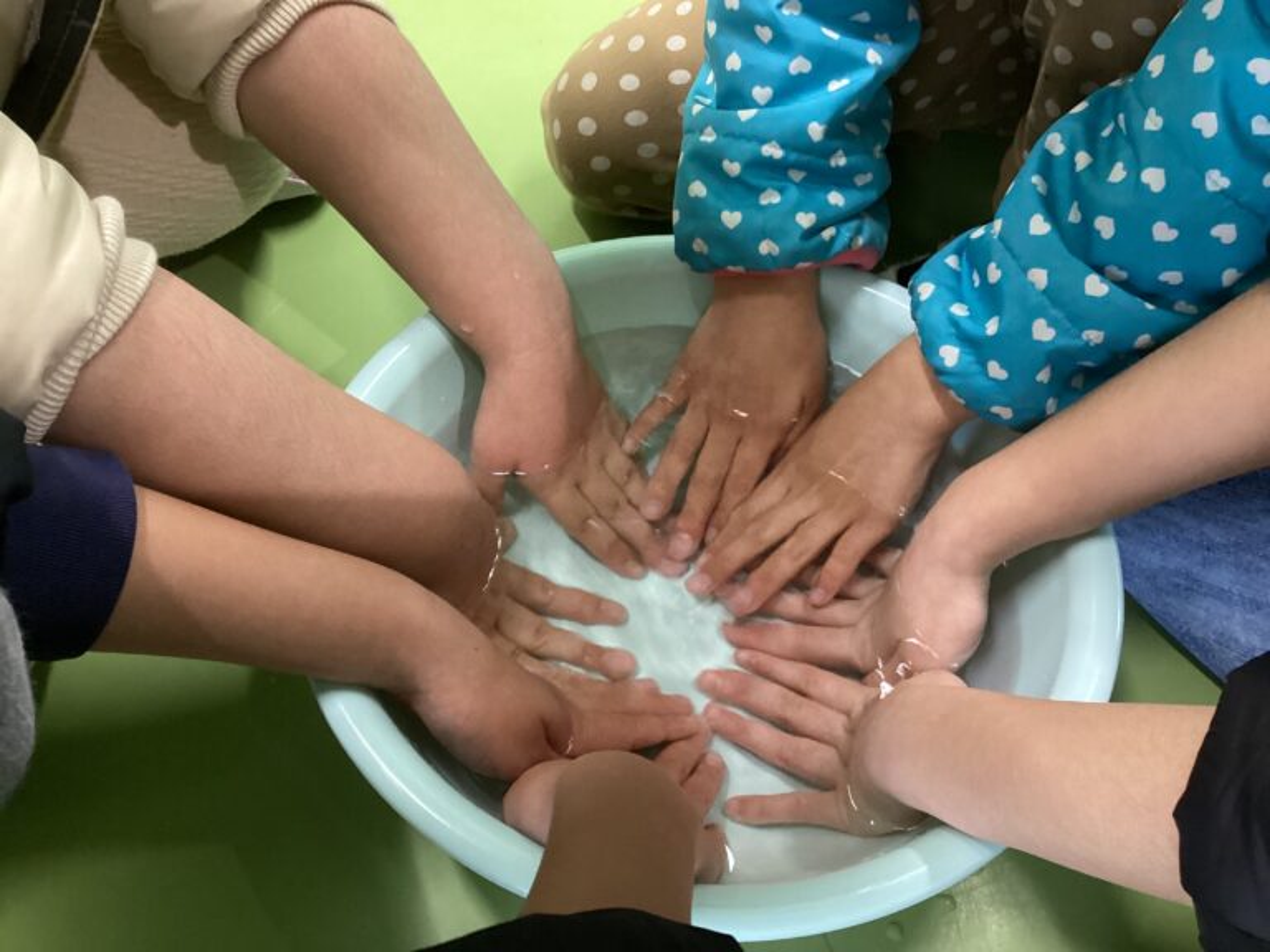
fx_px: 1137
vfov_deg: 45.4
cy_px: 476
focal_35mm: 31
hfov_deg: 58.4
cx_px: 635
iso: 320
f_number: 2.4
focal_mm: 3.3
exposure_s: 1/33
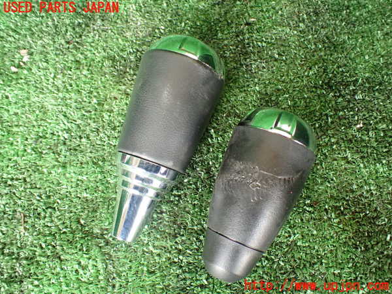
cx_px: 196
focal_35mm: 30
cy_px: 147
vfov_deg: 46.8
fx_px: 340
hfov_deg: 60.0
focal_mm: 5.4
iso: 800
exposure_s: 1/125
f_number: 2.3
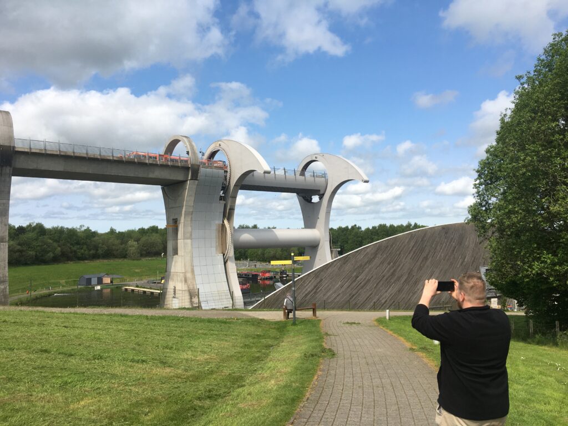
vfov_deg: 48.2
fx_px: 476
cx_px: 284
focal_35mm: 29
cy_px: 213
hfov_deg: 61.7
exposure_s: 1/1709
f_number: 2.2
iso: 25
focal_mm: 4.15
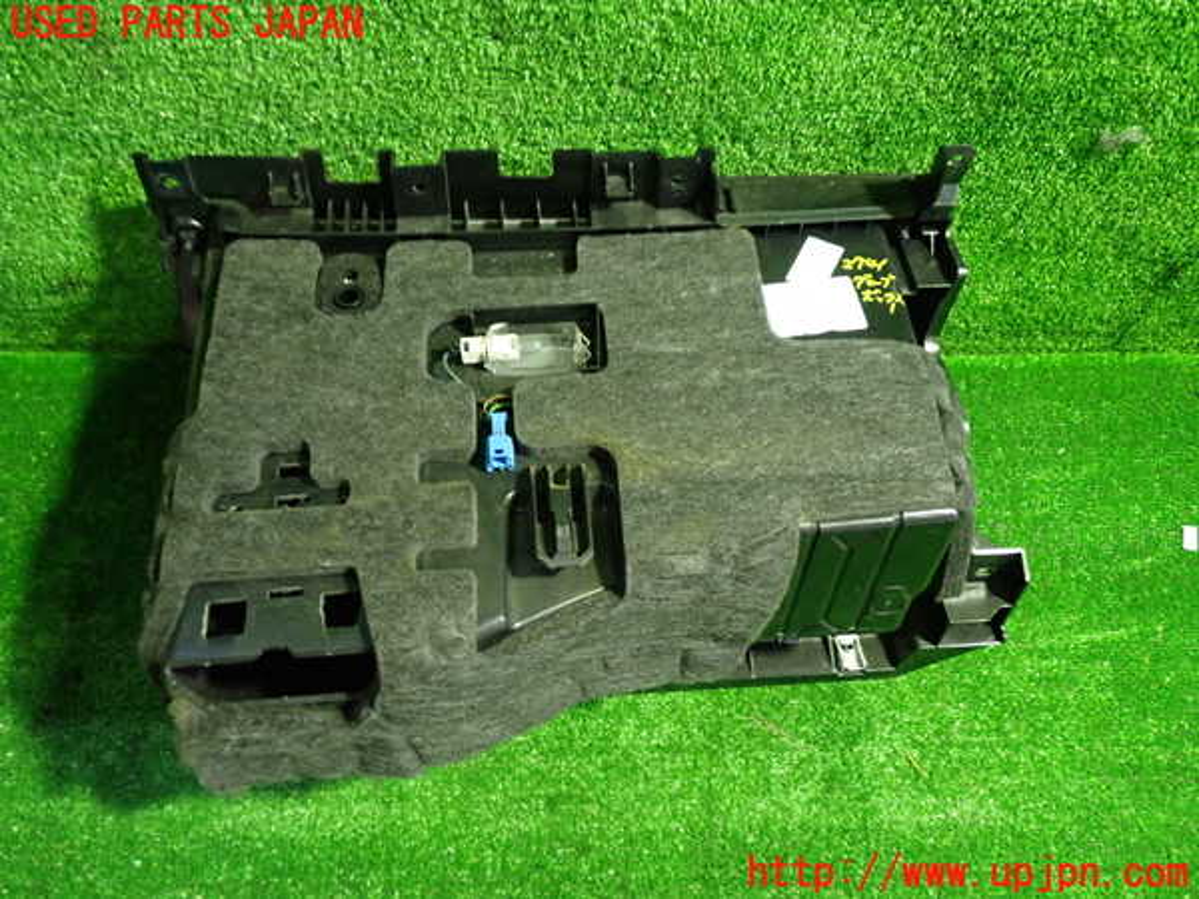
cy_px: 450
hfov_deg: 60.0
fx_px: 1039
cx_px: 600
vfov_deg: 46.8
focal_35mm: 30
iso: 500
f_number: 2.3
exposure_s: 1/30
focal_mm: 5.4
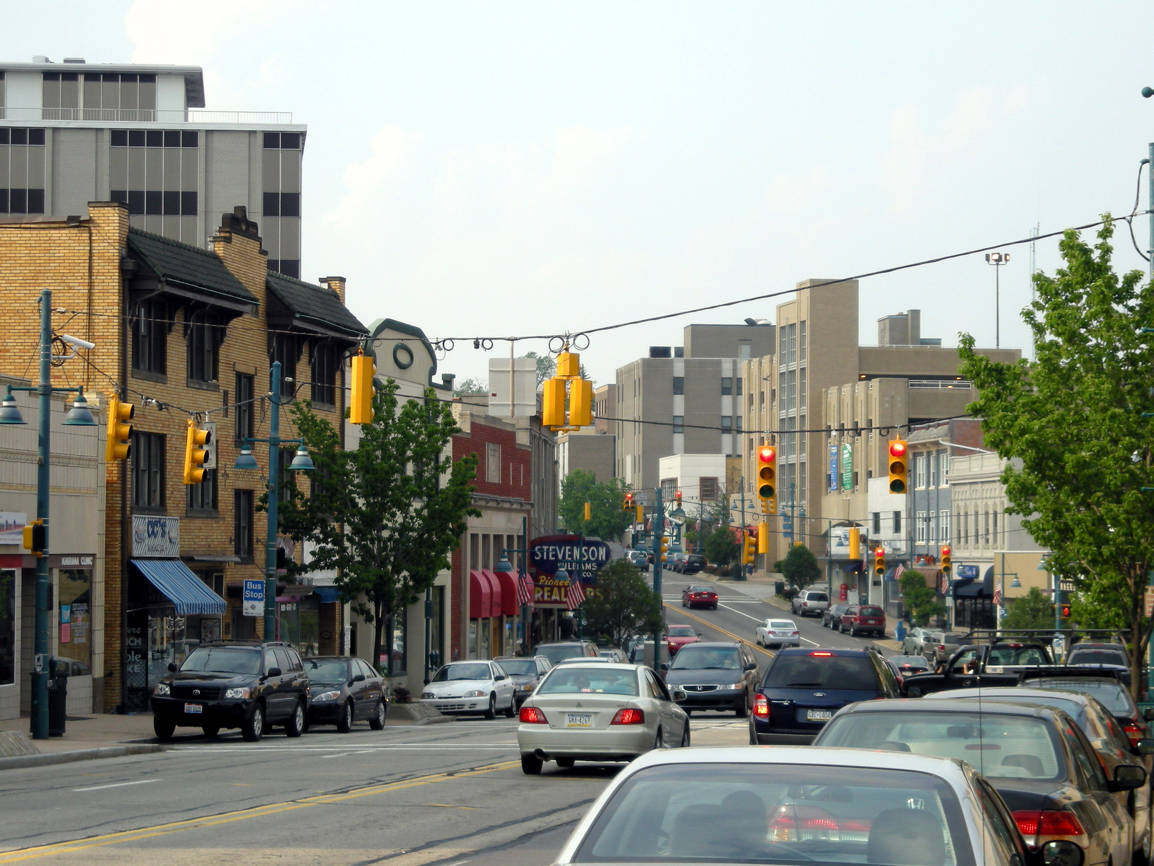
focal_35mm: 105
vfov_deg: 14.1
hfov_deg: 18.7
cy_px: 433
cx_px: 577
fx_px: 3500
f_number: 4.7
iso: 50
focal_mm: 17.1
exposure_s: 1/191
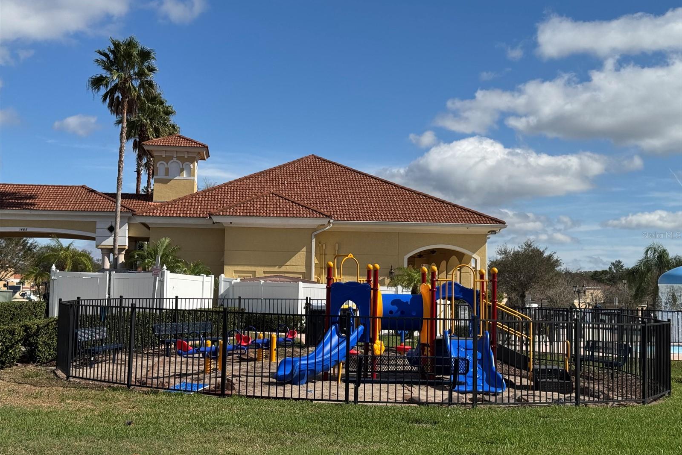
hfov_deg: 39.6
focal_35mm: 50
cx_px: 341
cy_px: 235
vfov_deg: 27.0
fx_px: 947
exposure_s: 1/6410
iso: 64
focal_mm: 6.76
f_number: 1.78
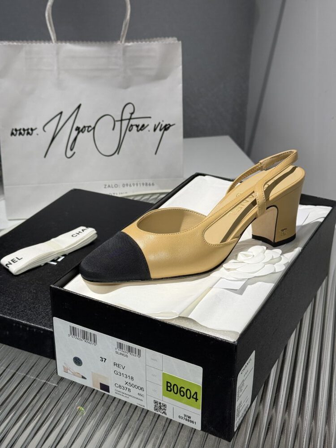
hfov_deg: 30.3
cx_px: 168
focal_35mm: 48
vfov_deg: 39.7
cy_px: 224
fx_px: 621
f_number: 1.78
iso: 64
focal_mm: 6.76
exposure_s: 1/281
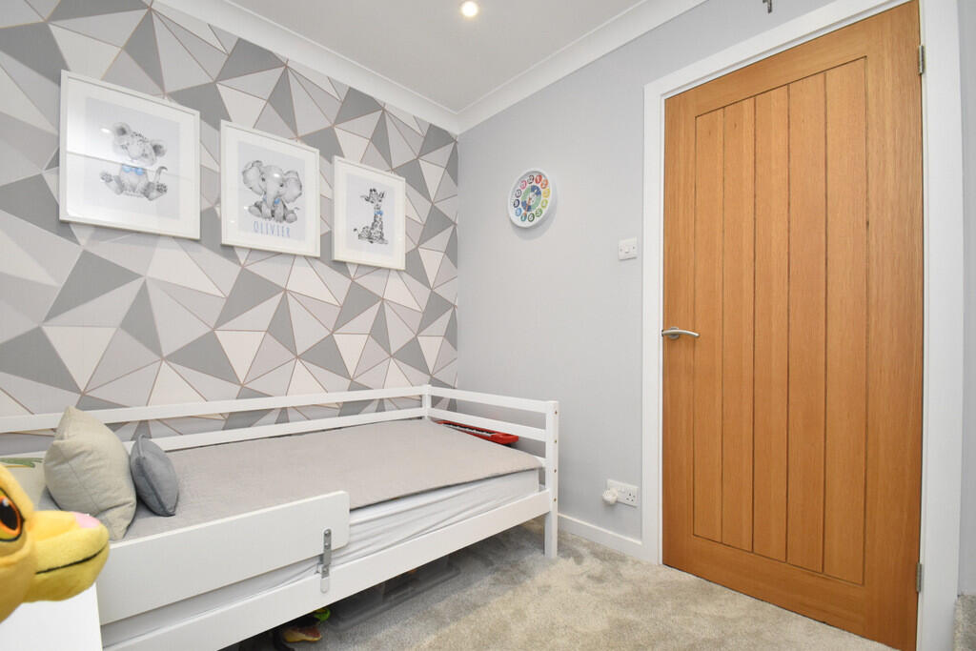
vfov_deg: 77.3
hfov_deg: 100.4
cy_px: 326
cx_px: 488
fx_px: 407
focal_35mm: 15
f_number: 9
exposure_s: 1/60
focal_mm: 10
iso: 1600
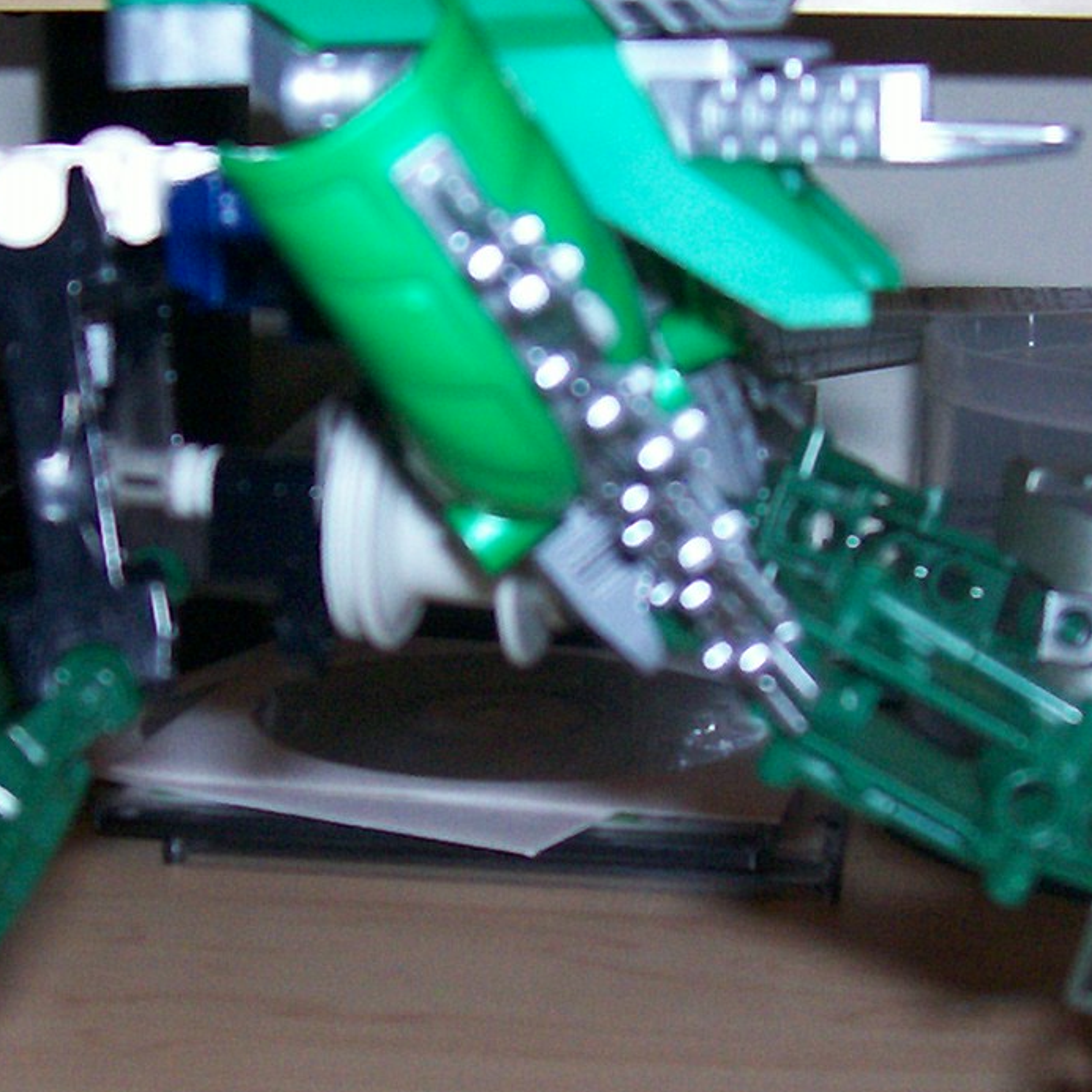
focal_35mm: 89
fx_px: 3176
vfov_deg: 19.5
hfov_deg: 19.5
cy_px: 636
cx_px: 486
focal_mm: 5.6
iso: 140
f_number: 2.7
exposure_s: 1/112
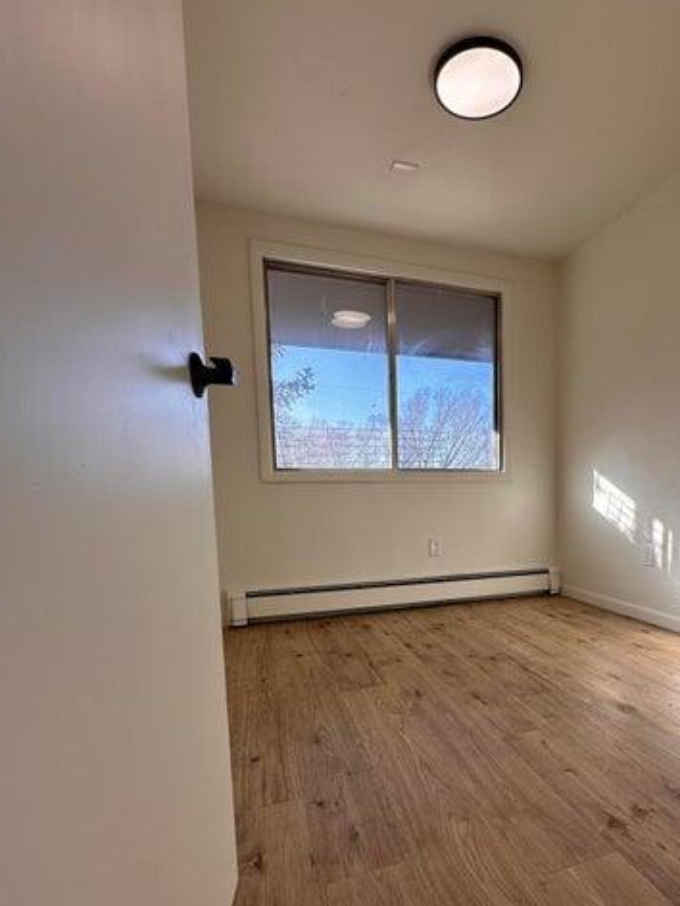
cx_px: 444
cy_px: 541
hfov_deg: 67.1
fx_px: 498
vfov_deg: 83.7
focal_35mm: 19
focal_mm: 2.22
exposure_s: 1/240
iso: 40
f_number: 2.2
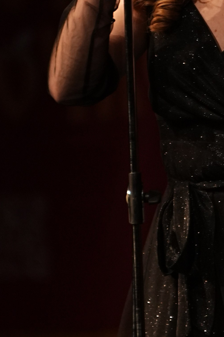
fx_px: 7606
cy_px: 44
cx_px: 253
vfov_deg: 2.5
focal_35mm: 815
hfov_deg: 1.7
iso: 1250
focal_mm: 200
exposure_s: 1/320
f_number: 2.8
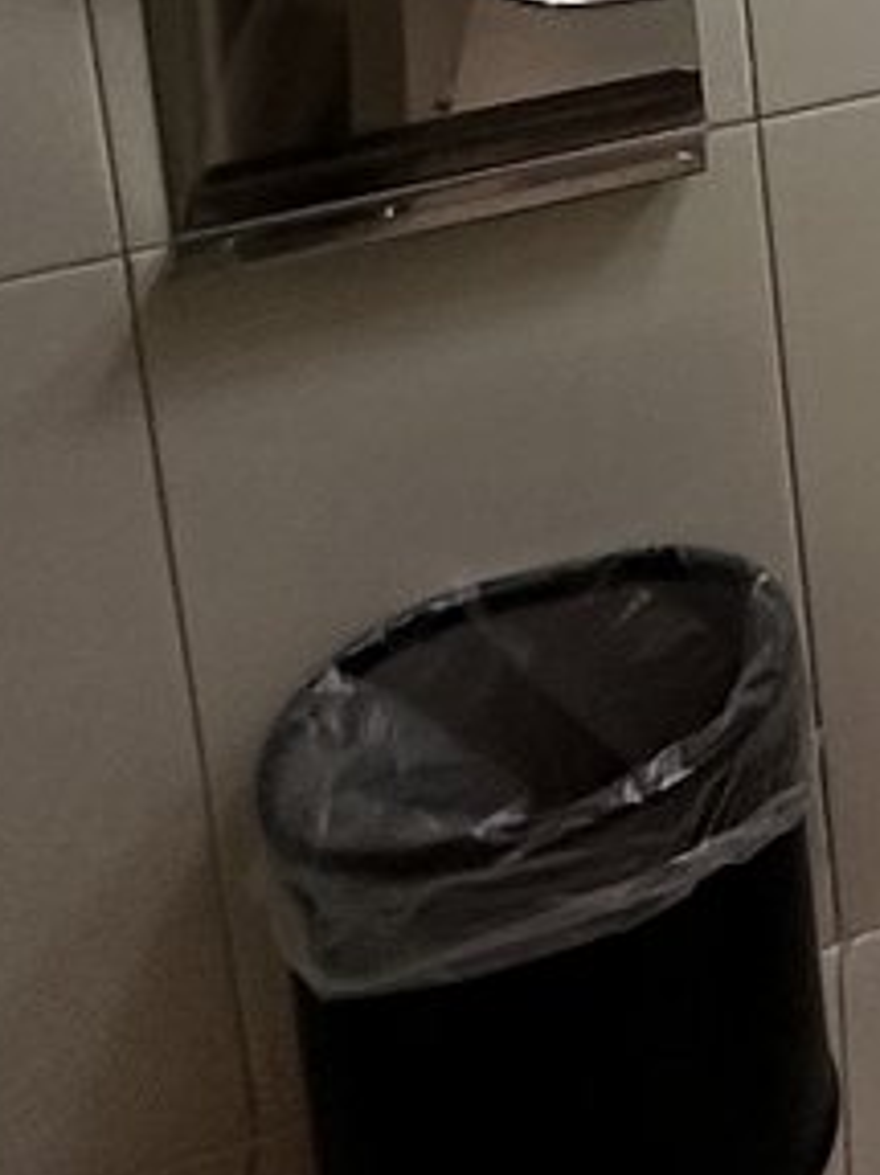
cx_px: 1772
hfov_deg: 15.5
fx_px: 2544
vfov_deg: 19.8
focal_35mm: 75
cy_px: -888
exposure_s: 1/60
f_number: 2.2
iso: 160
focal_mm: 2.22
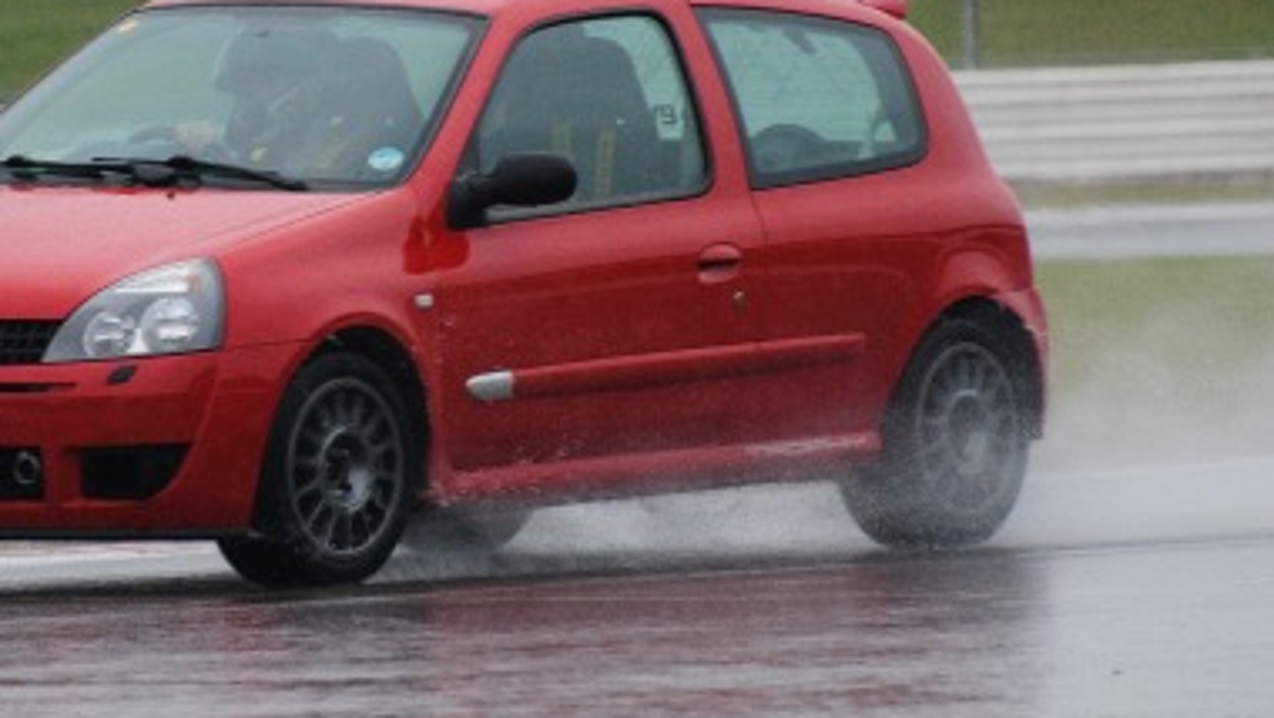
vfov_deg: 1.5
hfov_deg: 2.7
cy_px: 290
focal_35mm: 793
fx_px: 26796
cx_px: 349
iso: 1600
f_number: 5.6
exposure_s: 1/800
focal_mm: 300
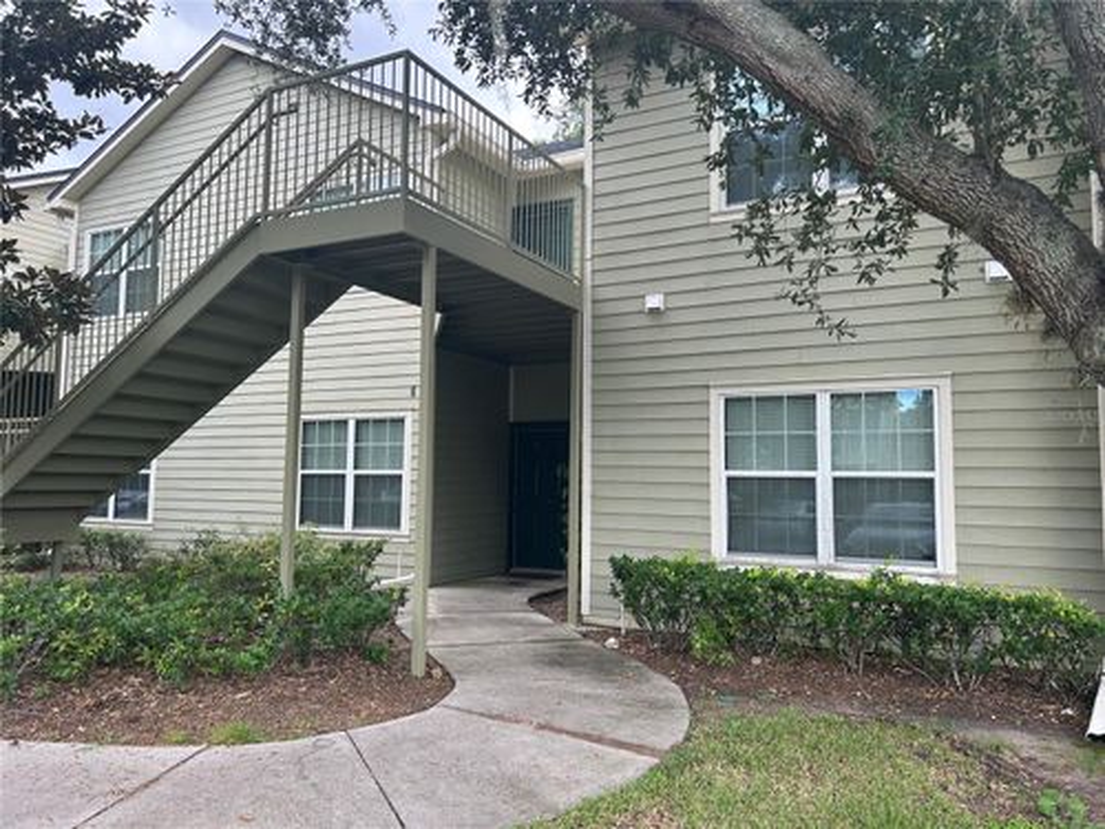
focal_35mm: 26
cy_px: 414
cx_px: 552
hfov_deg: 67.3
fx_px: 830
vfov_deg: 53.1
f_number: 1.5
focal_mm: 5.7
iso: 50
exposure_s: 1/445
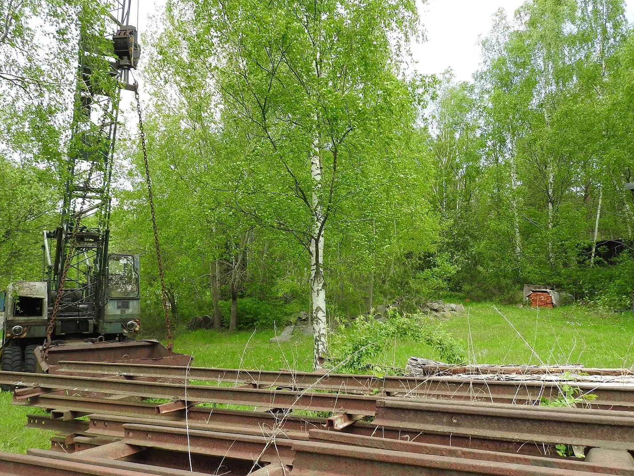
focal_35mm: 27
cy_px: 241
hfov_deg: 65.3
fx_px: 495
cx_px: 328
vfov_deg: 51.4
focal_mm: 4.3
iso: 100
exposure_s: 1/160
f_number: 4.2
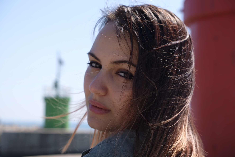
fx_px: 542
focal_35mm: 83
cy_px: 78
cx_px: 118
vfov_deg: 16.5
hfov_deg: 24.5
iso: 200
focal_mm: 55
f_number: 5.6
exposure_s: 1/500
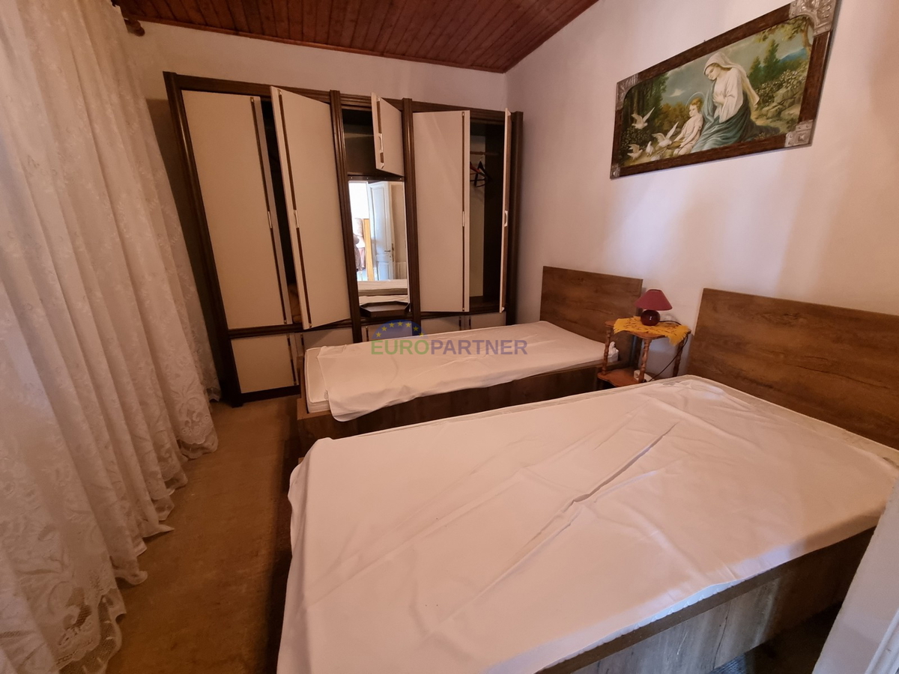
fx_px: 338
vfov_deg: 89.9
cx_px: 450
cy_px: 337
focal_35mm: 13
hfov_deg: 106.2
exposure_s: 1/33
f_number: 2.2
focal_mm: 2.2
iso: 800
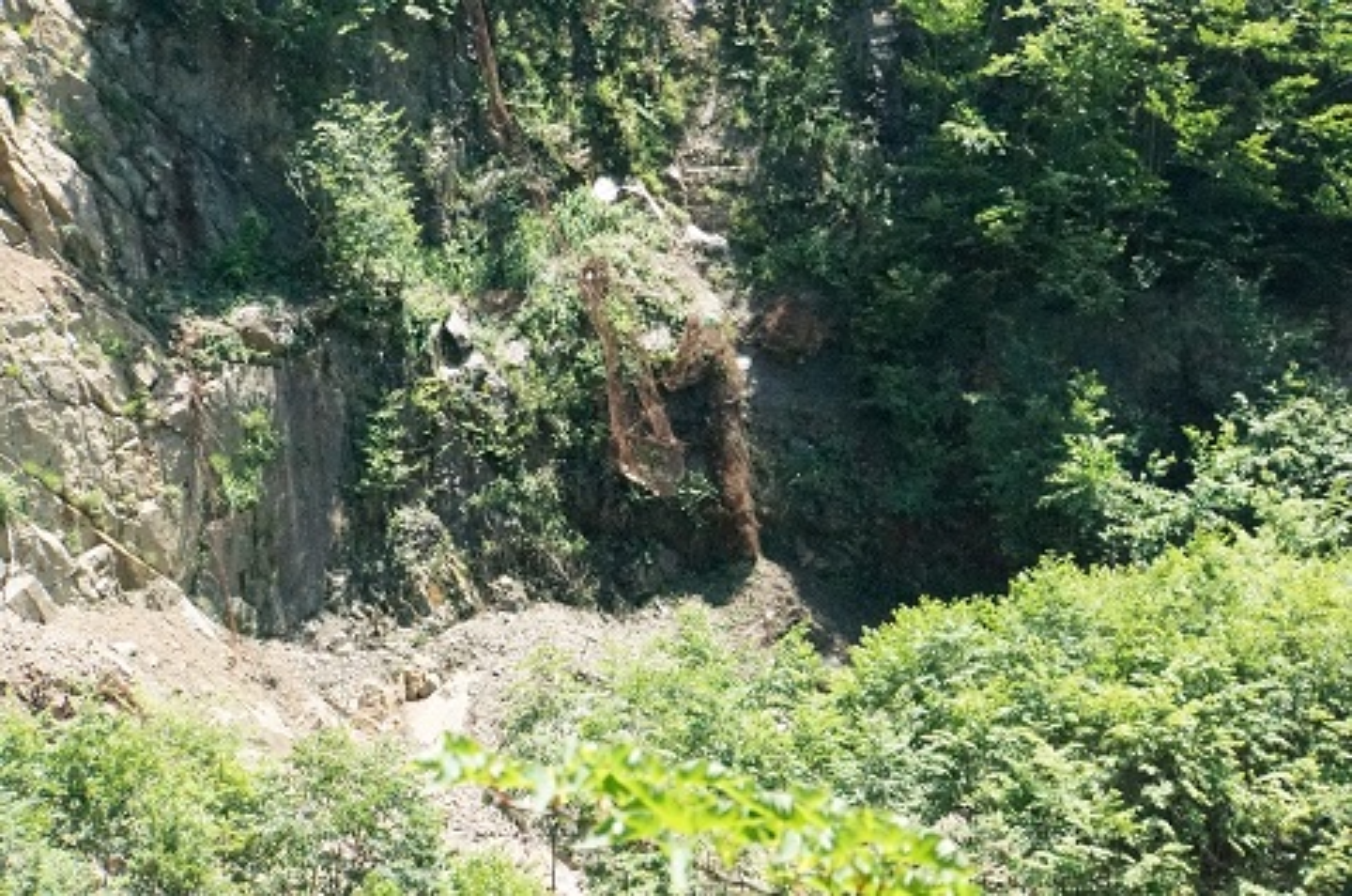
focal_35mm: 152
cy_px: 448
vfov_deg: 9.0
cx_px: 676
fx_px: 5684
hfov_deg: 13.6
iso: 12800
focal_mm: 101.1
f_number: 13
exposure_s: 1/2500
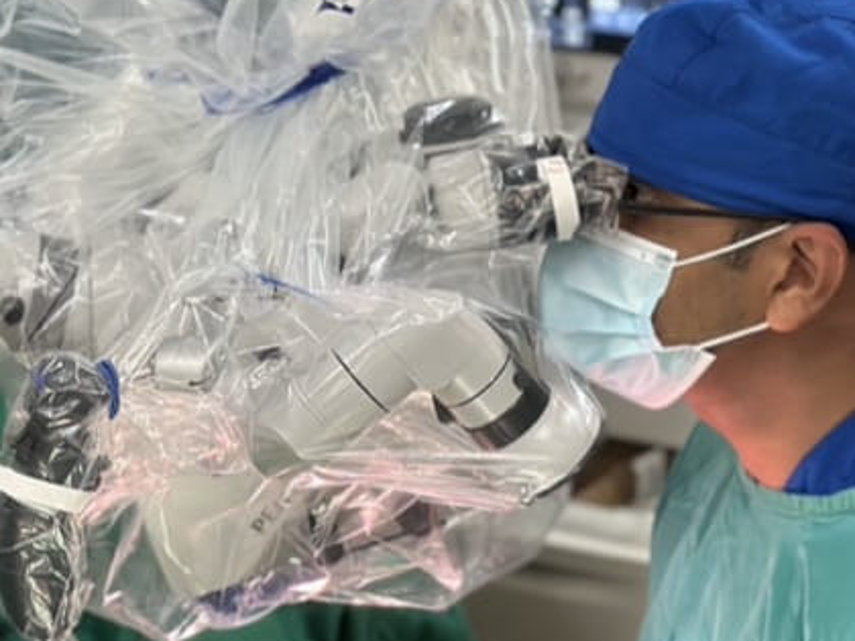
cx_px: 98
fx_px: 2890
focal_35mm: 117
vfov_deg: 12.6
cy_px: 575
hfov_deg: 16.6
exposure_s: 1/50
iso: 160
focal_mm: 6.86
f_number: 1.78
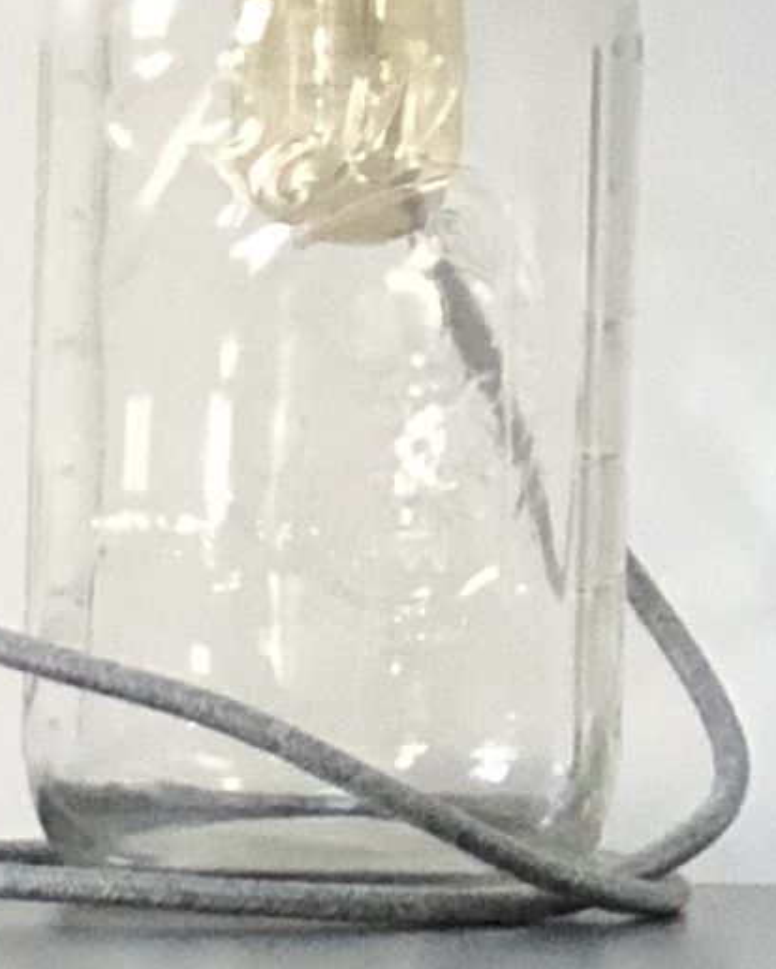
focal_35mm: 435
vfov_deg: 4.4
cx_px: -372
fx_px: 12484
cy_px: 2338
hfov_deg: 3.5
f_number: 2.8
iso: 250
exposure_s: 1/30
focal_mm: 6.6
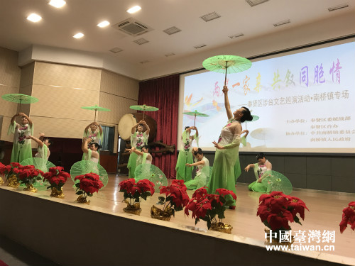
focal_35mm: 28
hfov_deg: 63.4
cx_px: 178
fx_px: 287
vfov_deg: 49.7
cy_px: 133
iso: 40
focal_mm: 3.99
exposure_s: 1/33
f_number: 1.8
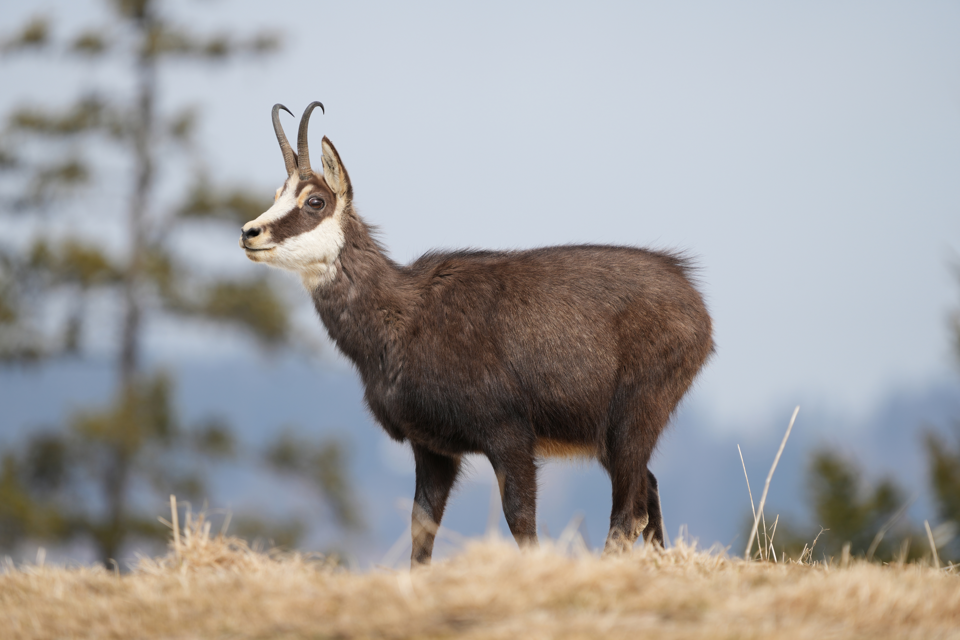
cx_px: 480
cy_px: 320
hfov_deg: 3.4
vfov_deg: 2.3
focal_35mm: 600
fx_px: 15999
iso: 160
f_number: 6.3
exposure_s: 1/500
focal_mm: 600
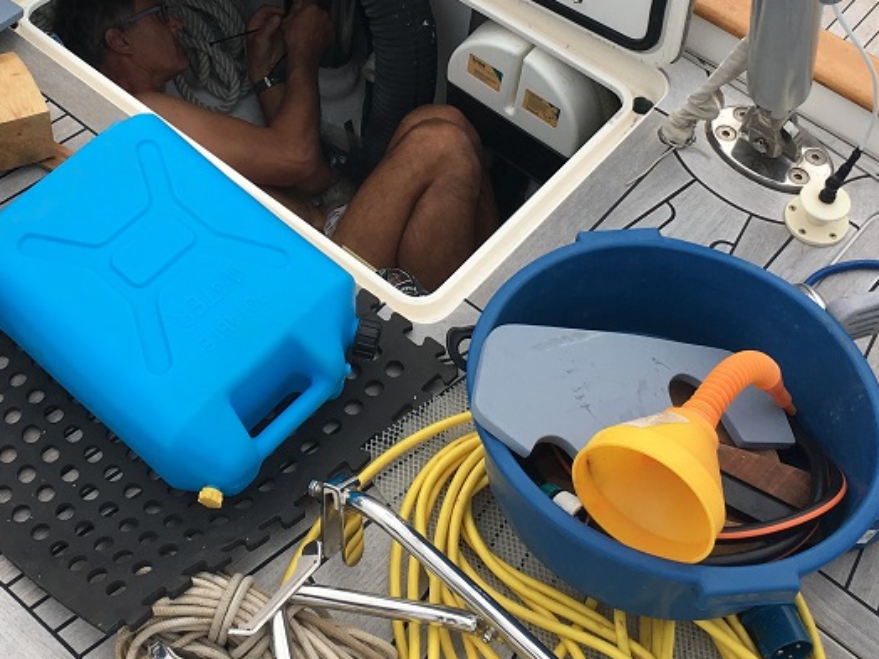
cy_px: 107
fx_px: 1498
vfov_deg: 24.3
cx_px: 275
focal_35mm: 59
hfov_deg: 32.4
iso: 25
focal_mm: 4.15
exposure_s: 1/1451
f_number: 2.2
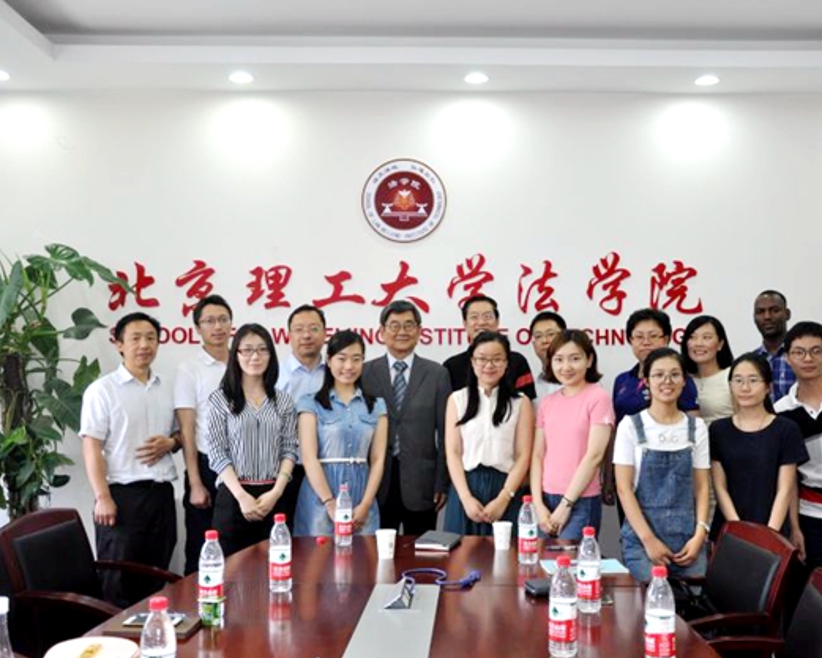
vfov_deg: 39.2
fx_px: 925
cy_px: 329
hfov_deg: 47.9
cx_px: 434
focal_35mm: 38
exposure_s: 1/160
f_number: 3.8
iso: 640
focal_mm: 22
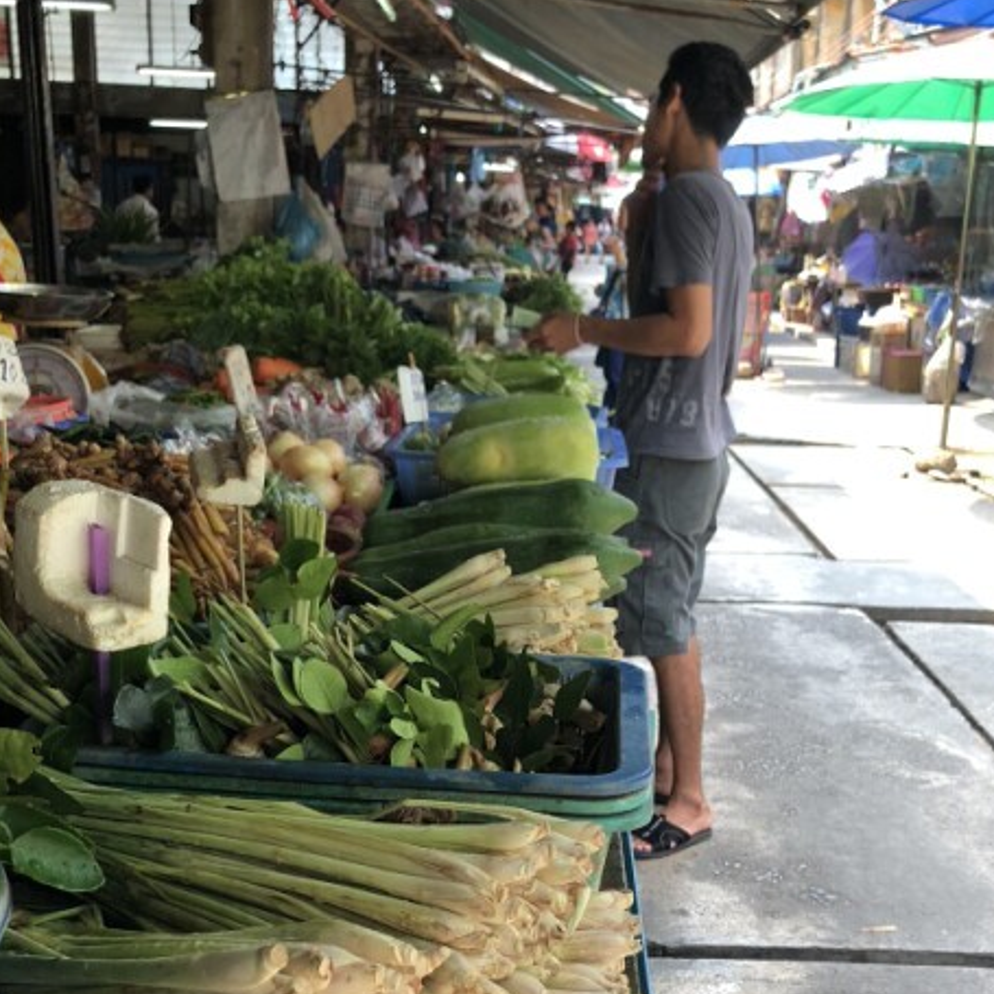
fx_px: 1462
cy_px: 791
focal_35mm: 45
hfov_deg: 37.6
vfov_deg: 36.3
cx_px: 499
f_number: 1.8
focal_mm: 3.99
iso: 25
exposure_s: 1/100
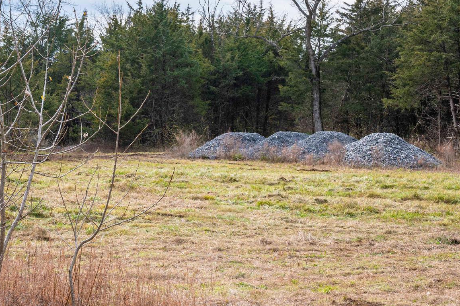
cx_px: 229
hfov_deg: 26.3
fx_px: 983
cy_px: 130
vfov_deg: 17.7
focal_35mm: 77
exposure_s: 1/400
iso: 400
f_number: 10
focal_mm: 43
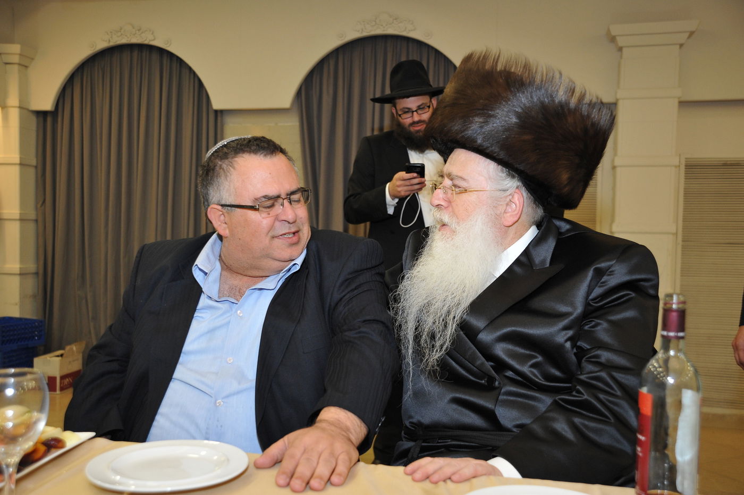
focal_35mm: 38
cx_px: 372
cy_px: 248
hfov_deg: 50.7
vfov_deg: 35.0
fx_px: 785
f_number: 4
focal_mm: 38
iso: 1600
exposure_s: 1/100
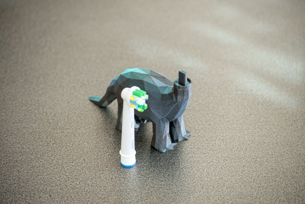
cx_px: 152
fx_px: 1204
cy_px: 102
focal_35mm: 142
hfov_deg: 14.4
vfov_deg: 9.7
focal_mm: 95
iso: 800
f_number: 4.2
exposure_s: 1/125
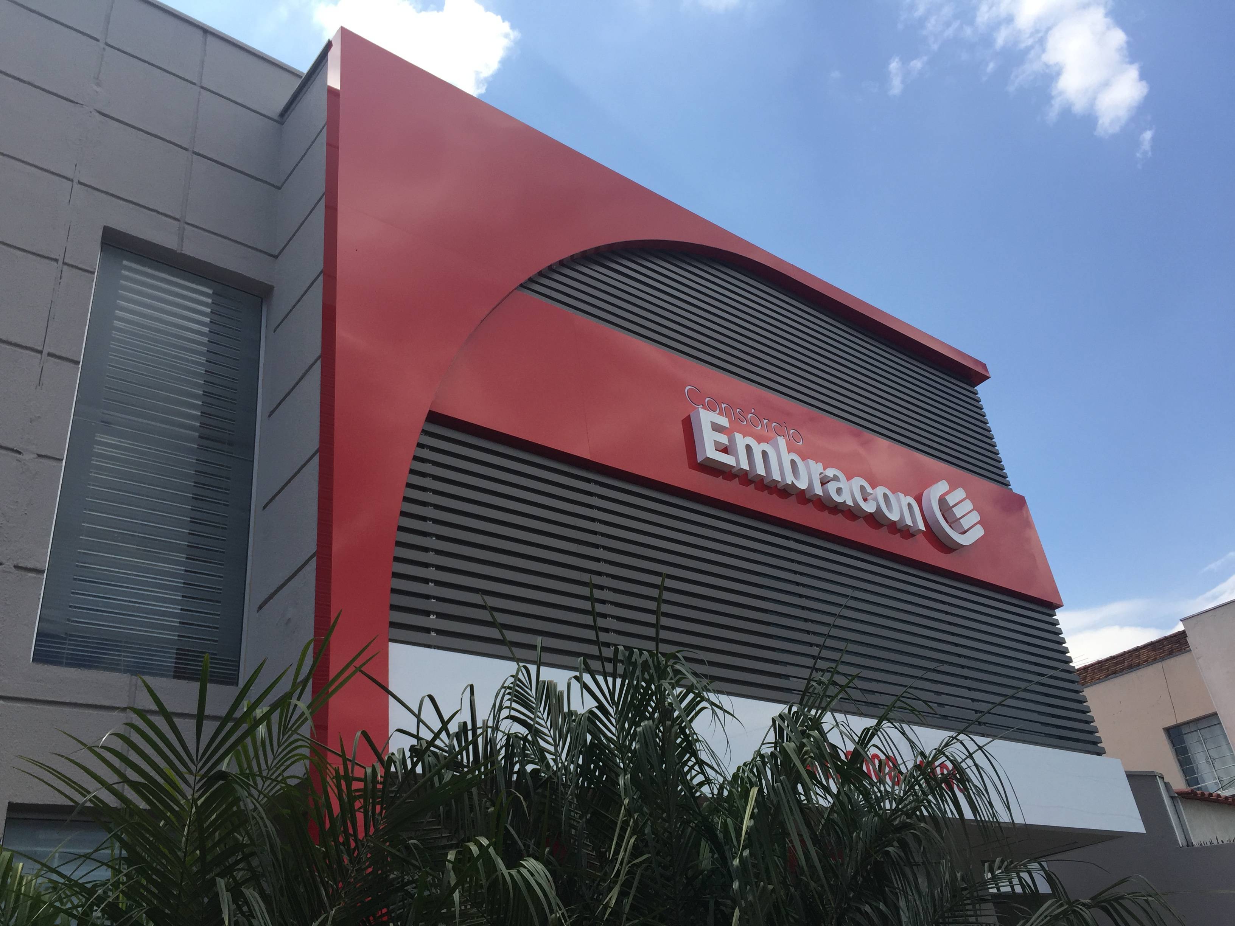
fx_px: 1035
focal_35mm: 29
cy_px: 463
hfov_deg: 61.7
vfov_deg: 48.2
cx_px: 618
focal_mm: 4.15
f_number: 2.2
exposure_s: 1/1412
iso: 32
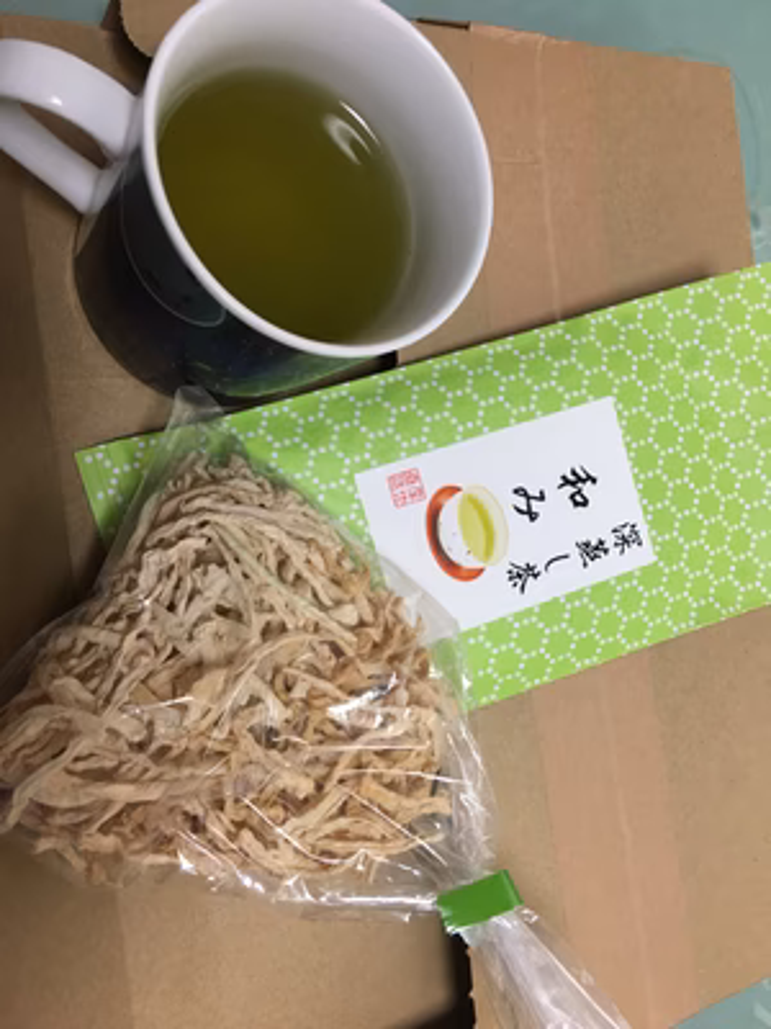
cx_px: 386
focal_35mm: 29
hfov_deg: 48.2
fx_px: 861
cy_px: 514
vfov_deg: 61.7
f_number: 2.2
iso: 25
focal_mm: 4.15
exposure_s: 1/15
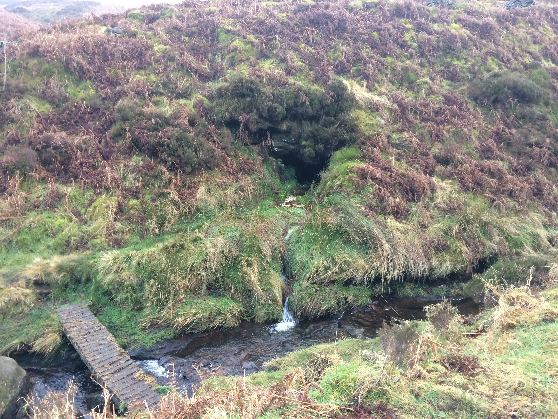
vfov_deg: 48.2
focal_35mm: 29
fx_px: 467
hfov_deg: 61.7
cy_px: 210
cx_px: 279
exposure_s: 1/33
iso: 64
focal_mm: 4.15
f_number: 2.2
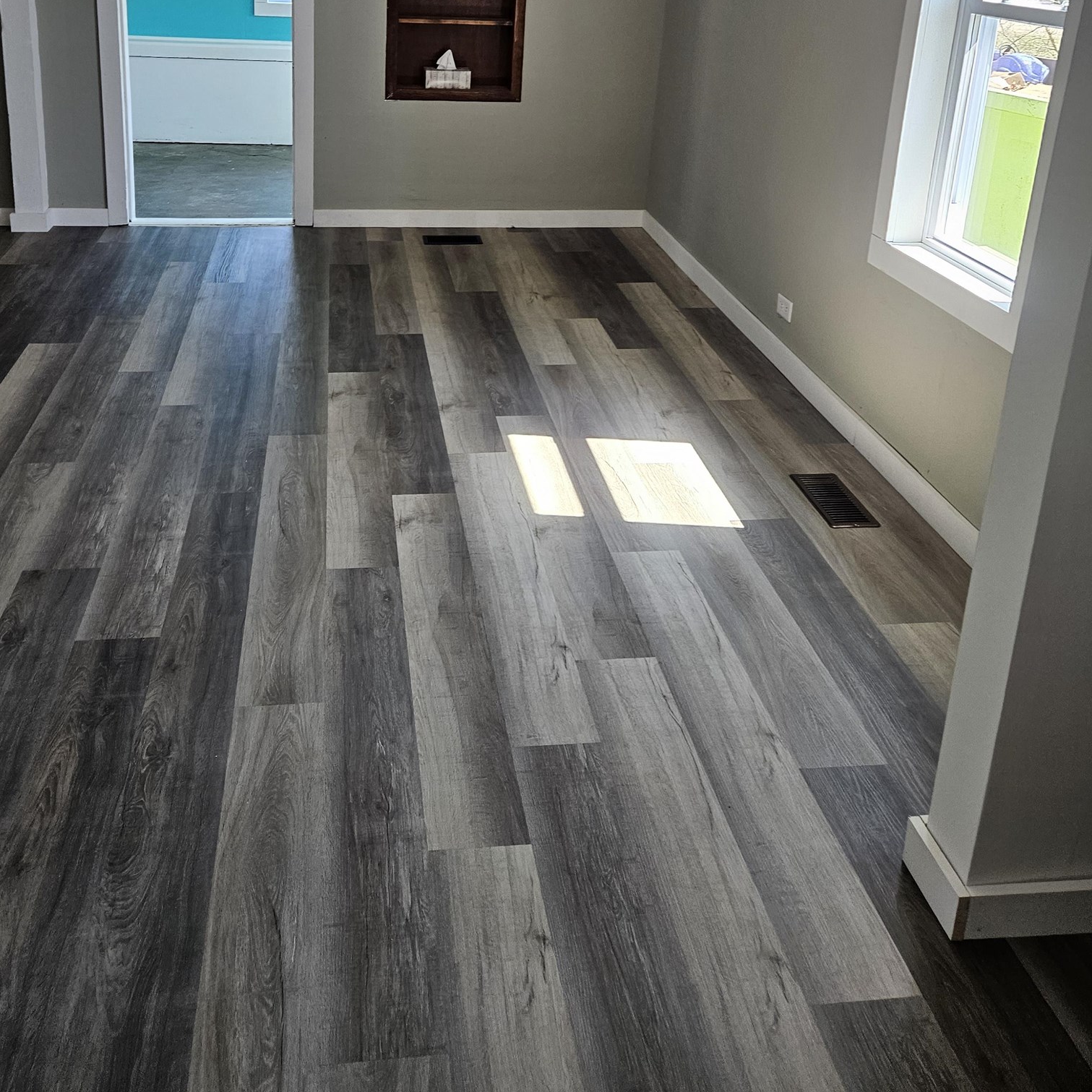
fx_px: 1106
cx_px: 473
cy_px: 262
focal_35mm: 31
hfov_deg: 52.4
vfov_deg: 50.2
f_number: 1.8
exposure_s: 1/120
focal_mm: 5.4
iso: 200
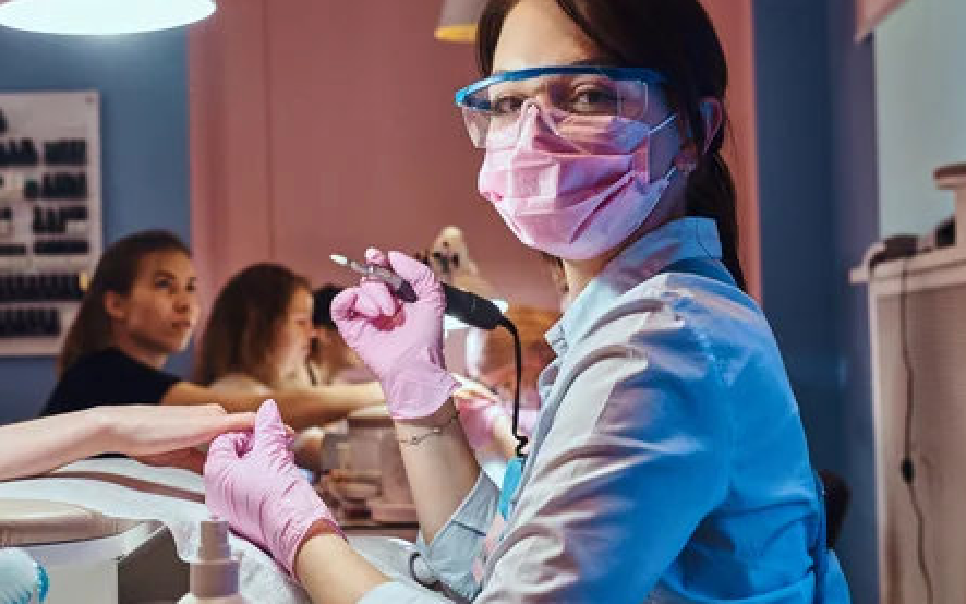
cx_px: 508
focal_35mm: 61
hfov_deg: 33.5
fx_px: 1606
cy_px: 326
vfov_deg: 21.3
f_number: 4.5
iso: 800
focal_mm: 35
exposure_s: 1/160
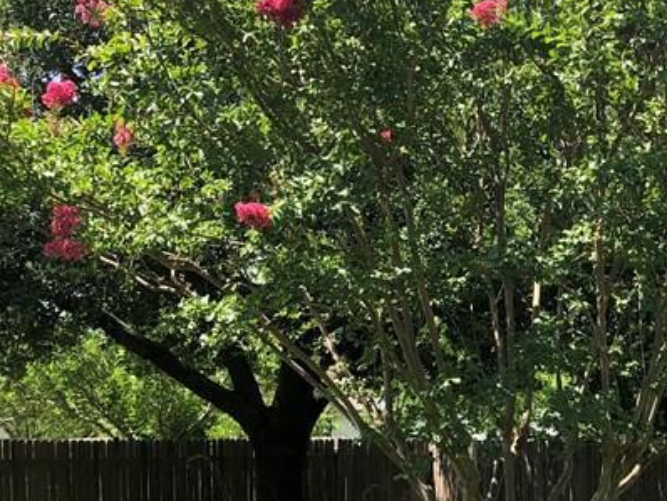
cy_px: 538
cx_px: 642
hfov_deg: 25.9
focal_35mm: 72
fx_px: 1388
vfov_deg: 19.7
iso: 20
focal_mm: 4
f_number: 1.8
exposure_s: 1/857
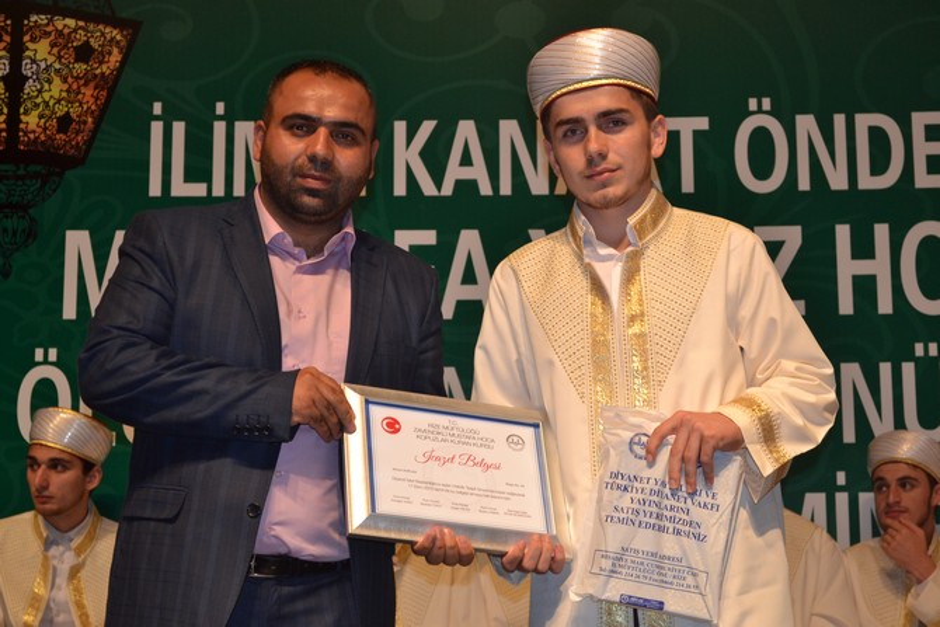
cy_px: 314
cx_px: 470
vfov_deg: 19.7
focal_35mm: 69
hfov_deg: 29.2
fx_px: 1802
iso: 560
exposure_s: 1/60
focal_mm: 46
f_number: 5.3
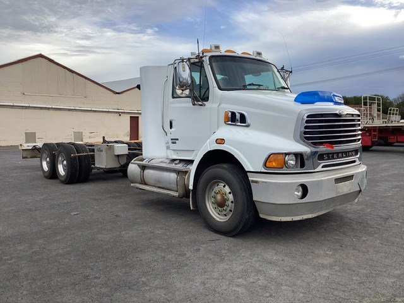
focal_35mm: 31
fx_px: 362
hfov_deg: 58.4
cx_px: 202
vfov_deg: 45.4
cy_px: 152
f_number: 2.4
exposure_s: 1/783
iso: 25
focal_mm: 3.3
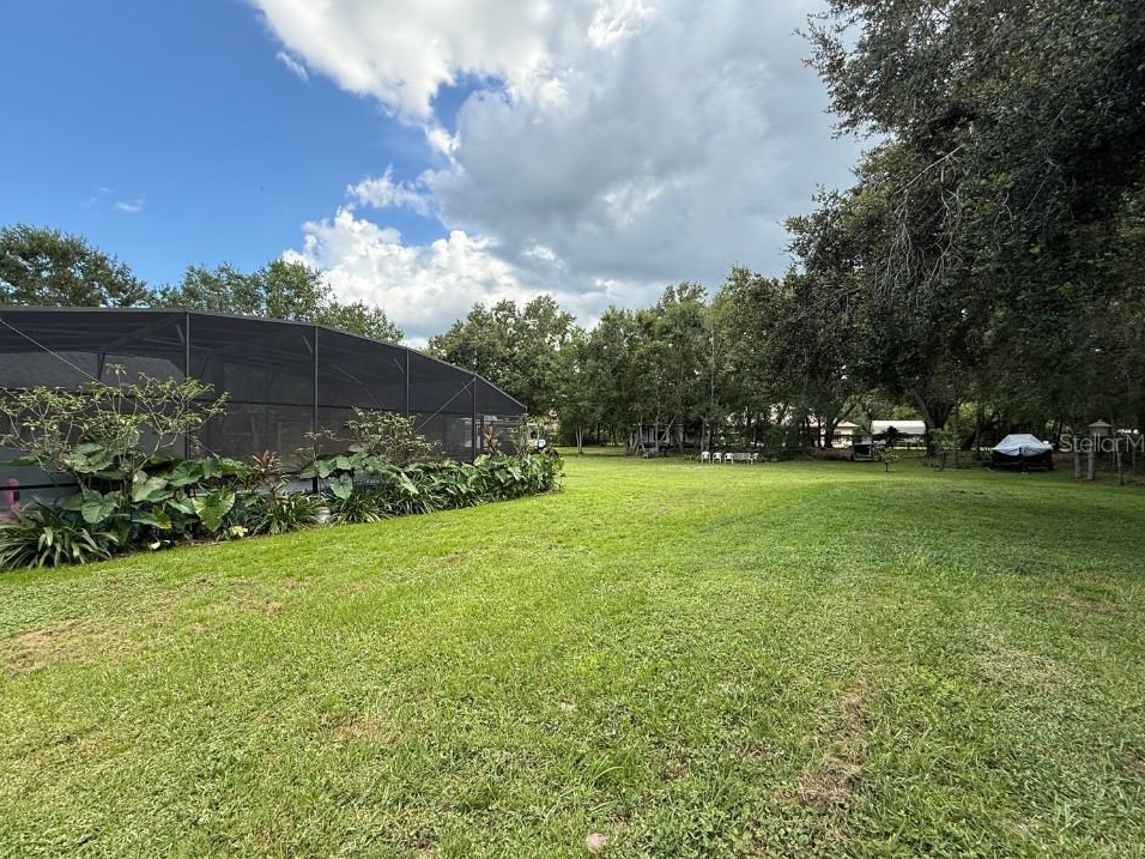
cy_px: 442
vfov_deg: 81.7
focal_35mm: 15
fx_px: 496
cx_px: 559
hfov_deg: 98.2
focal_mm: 2.22
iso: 64
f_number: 2.2
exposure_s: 1/564
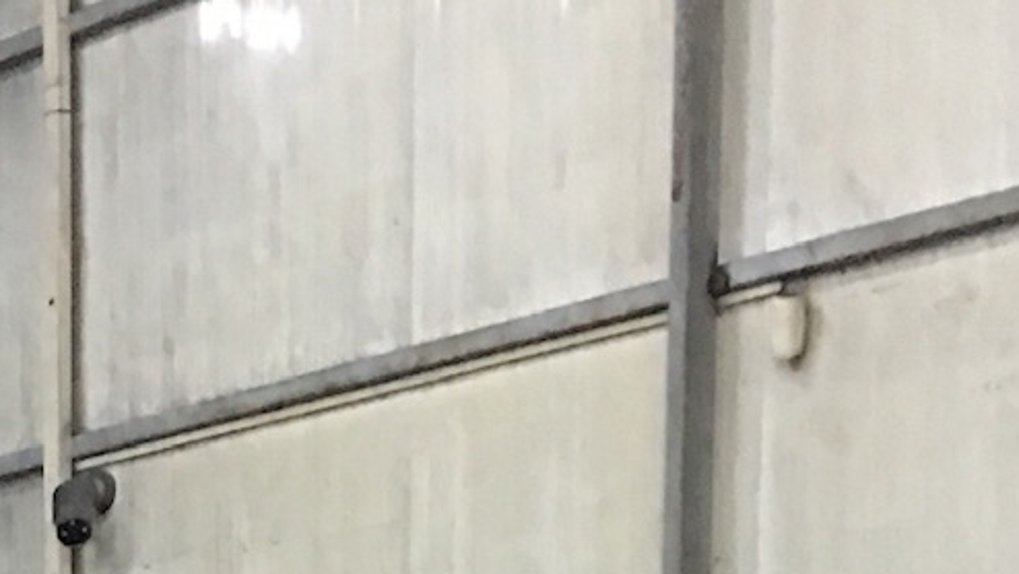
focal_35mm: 131
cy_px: 1695
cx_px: -167
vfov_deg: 8.0
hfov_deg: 15.8
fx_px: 3540
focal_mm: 4.15
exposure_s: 1/8
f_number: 2.2
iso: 160
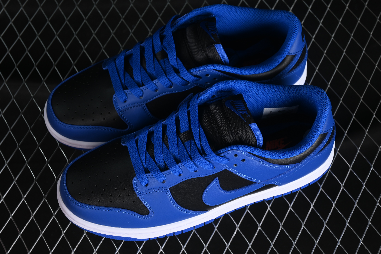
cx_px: 190
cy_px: 127
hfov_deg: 27.0
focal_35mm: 75
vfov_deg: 18.2
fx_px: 794
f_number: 6.3
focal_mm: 50
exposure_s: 1/50
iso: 160
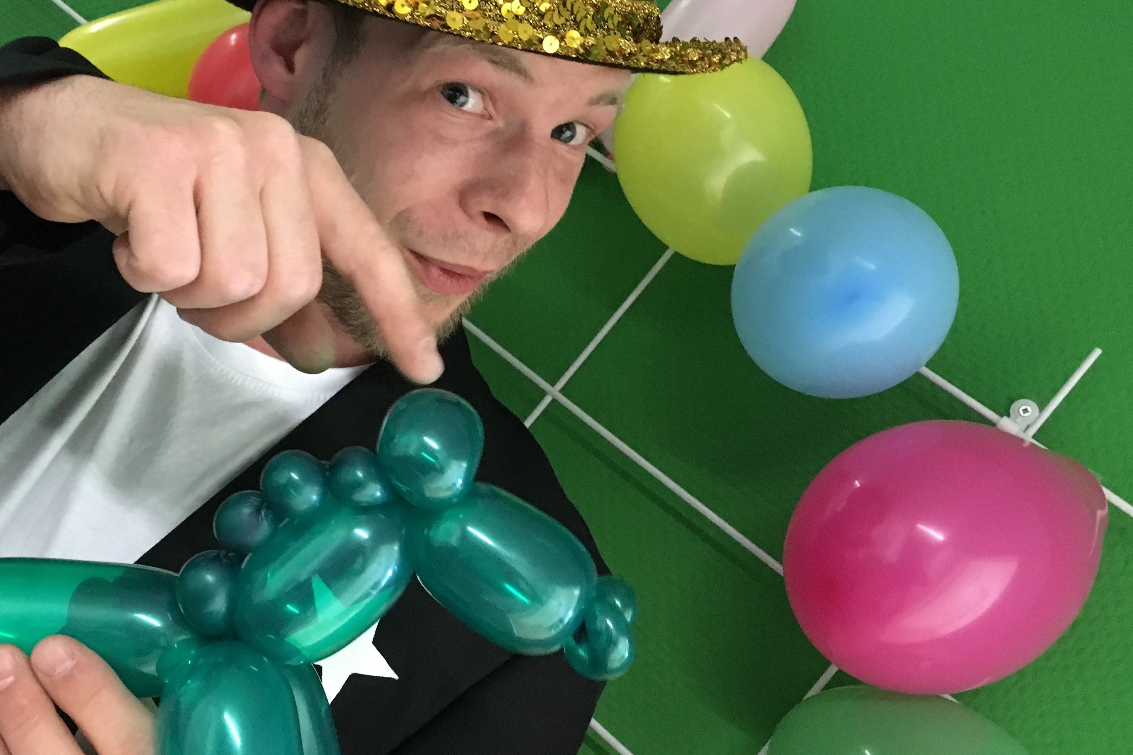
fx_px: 1290
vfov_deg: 32.6
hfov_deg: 47.1
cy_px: 354
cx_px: 453
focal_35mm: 41
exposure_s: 1/17
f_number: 2.2
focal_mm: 4.15
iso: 320
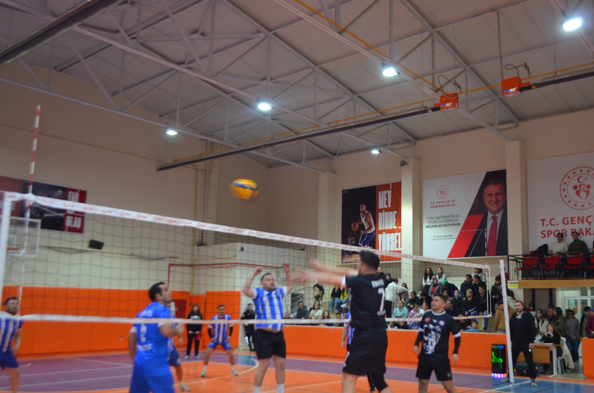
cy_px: 206
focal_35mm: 34
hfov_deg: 55.5
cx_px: 356
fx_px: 560
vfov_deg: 38.7
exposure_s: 1/60
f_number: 3.5
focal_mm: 18
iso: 500
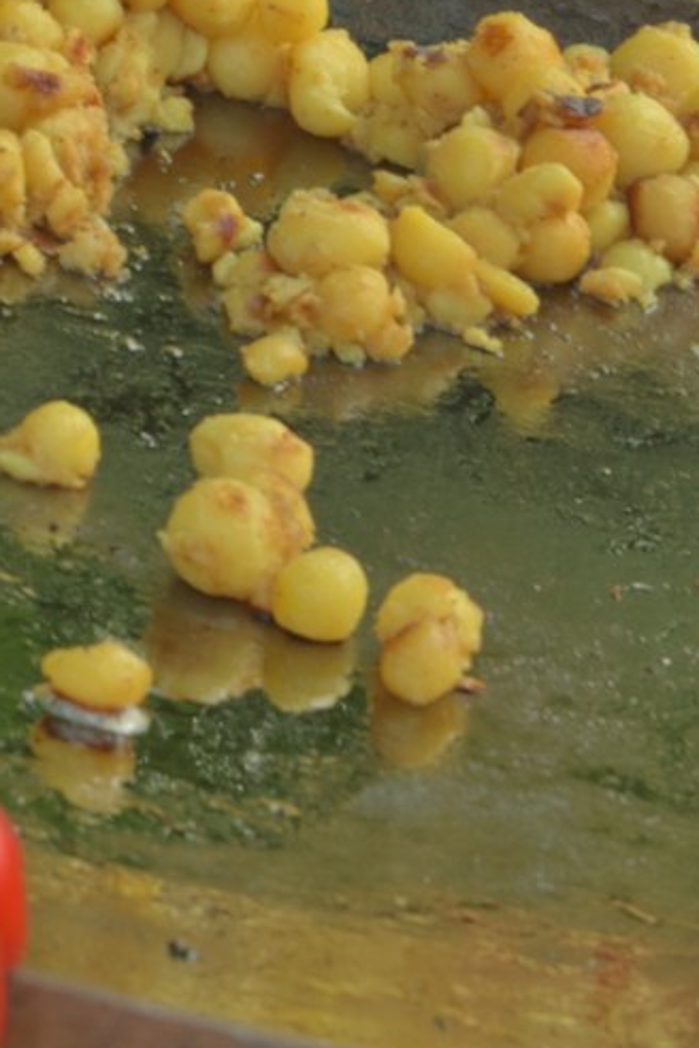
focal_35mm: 190
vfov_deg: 10.5
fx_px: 5533
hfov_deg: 7.1
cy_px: -397
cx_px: -503
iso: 100
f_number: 9
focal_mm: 52
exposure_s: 1/20
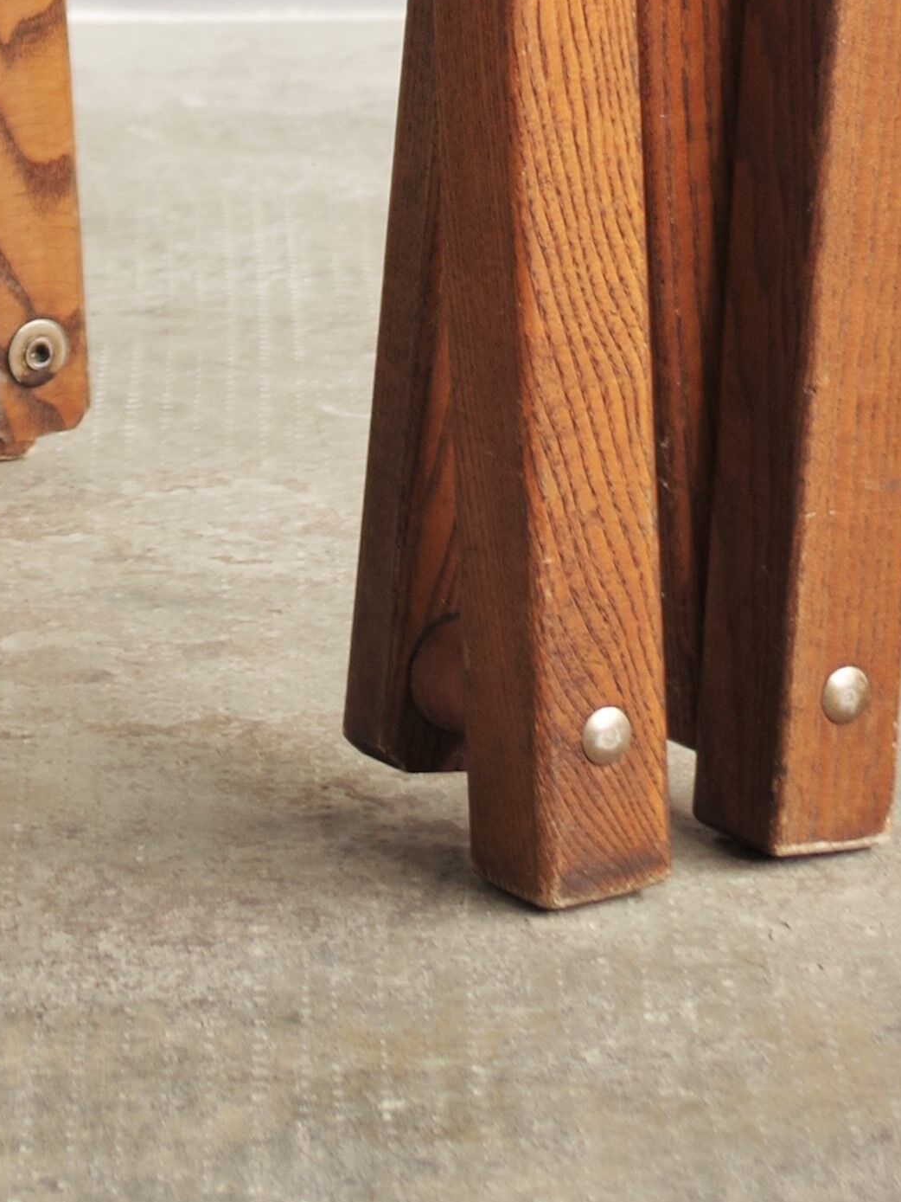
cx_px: 256
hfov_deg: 6.9
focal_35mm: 216
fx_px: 7495
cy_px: -1070
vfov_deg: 8.7
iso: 100
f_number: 4.5
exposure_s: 1/6
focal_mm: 35
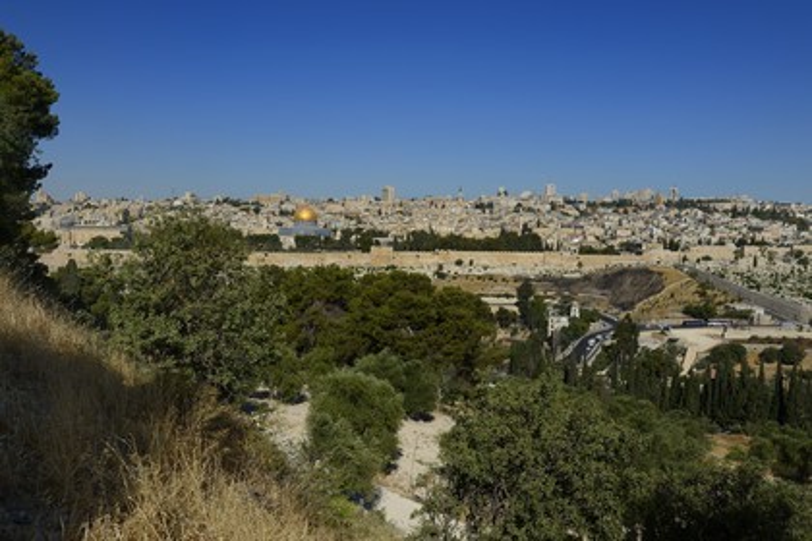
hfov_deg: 58.7
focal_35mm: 32
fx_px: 722
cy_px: 270
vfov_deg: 41.1
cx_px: 406
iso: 200
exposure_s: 1/200
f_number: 16
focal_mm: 32
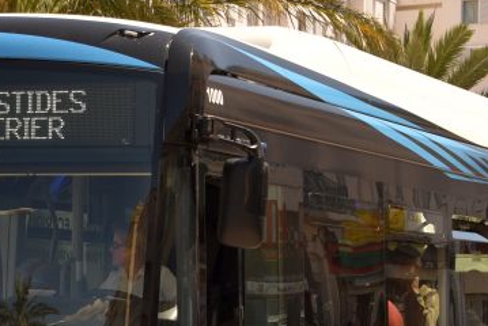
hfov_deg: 13.0
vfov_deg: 8.7
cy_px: 278
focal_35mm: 157
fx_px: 2130
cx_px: 136
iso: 100
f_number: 8
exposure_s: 1/250
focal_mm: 55
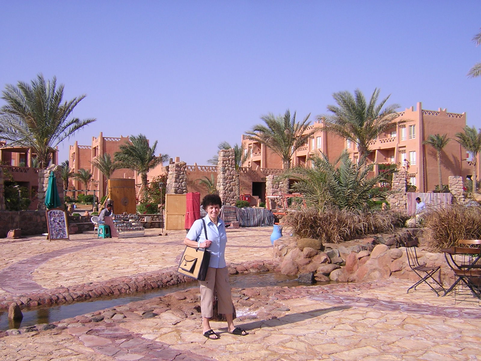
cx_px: 240
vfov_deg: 39.7
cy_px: 180
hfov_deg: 51.4
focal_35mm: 36
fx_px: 500
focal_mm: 4.7
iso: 100
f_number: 5.2
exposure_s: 1/391
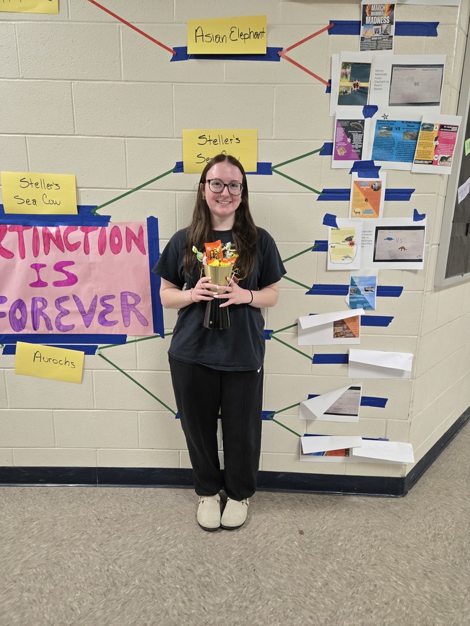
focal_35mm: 23
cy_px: 313
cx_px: 235
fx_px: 416
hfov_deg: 58.9
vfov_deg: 73.9
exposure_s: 1/120
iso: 640
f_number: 1.8
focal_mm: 5.4
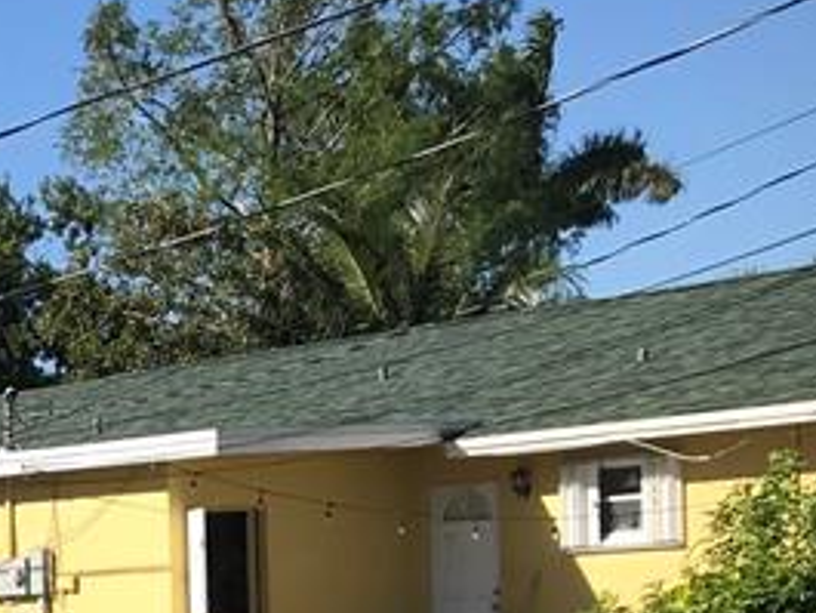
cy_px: 841
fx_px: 2547
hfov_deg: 15.6
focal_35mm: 108
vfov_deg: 13.2
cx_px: -640
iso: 20
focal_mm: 3.99
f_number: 1.8
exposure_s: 1/2083
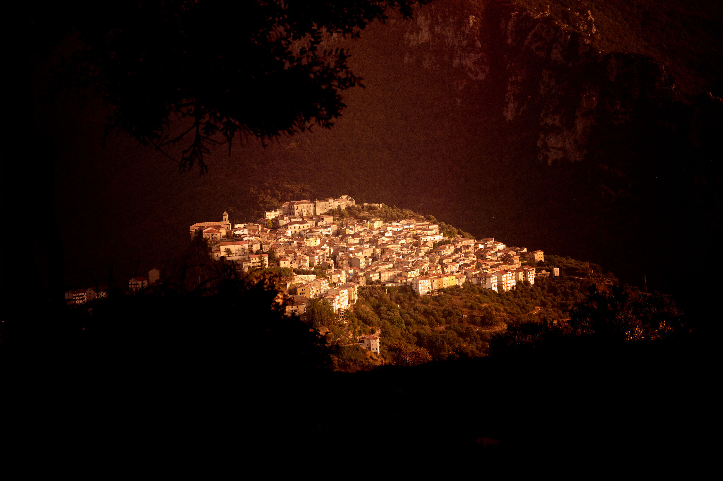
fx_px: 2408
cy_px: 240
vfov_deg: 11.4
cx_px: 362
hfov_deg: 17.1
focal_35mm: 120
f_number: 8
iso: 250
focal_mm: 120
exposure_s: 1/125
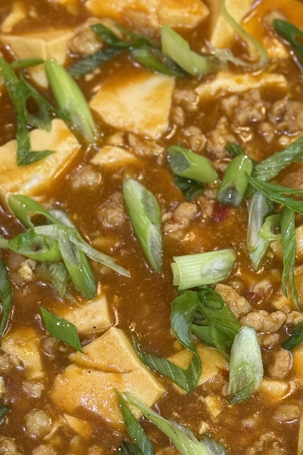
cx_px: 166
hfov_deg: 13.3
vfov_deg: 19.7
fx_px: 1300
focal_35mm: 103
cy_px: 329
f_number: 1.78
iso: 80
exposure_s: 1/60
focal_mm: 6.76
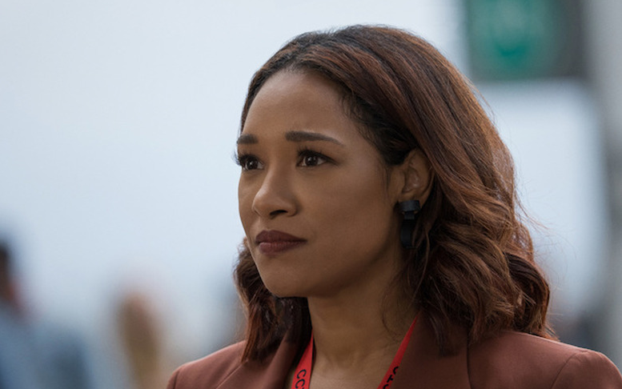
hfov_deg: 5.3
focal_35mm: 397
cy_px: 199
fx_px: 6731
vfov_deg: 3.3
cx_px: 311
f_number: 6.3
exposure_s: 1/400
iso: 2000
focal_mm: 388
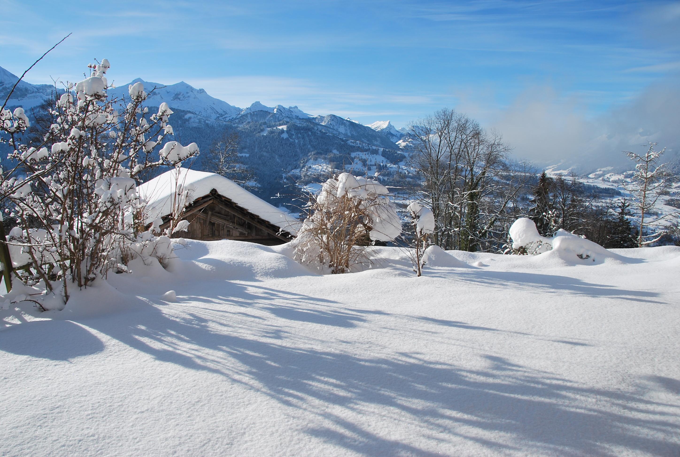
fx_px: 511
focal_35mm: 27
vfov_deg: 48.1
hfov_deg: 67.3
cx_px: 340
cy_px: 228
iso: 100
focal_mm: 18
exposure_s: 1/320
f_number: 9
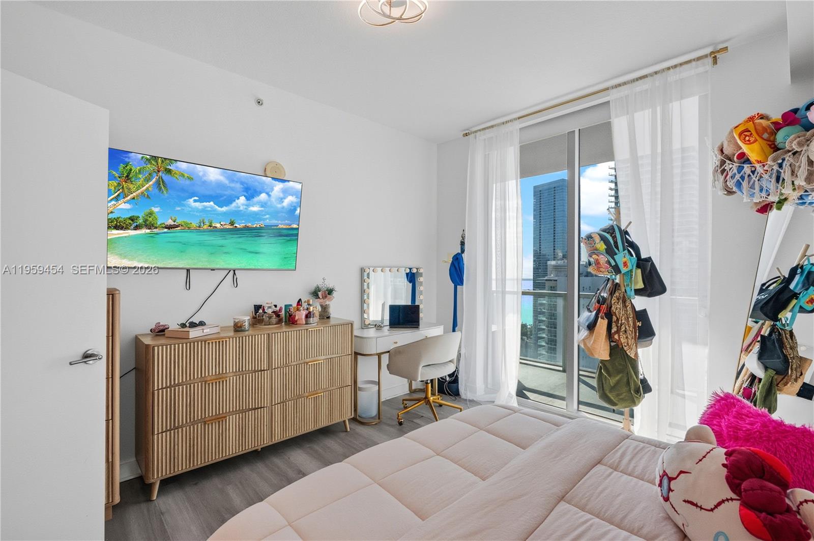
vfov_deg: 73.6
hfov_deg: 96.8
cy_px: 270
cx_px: 407
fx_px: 361
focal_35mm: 16
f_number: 9
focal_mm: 16
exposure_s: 1/8000
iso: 2500
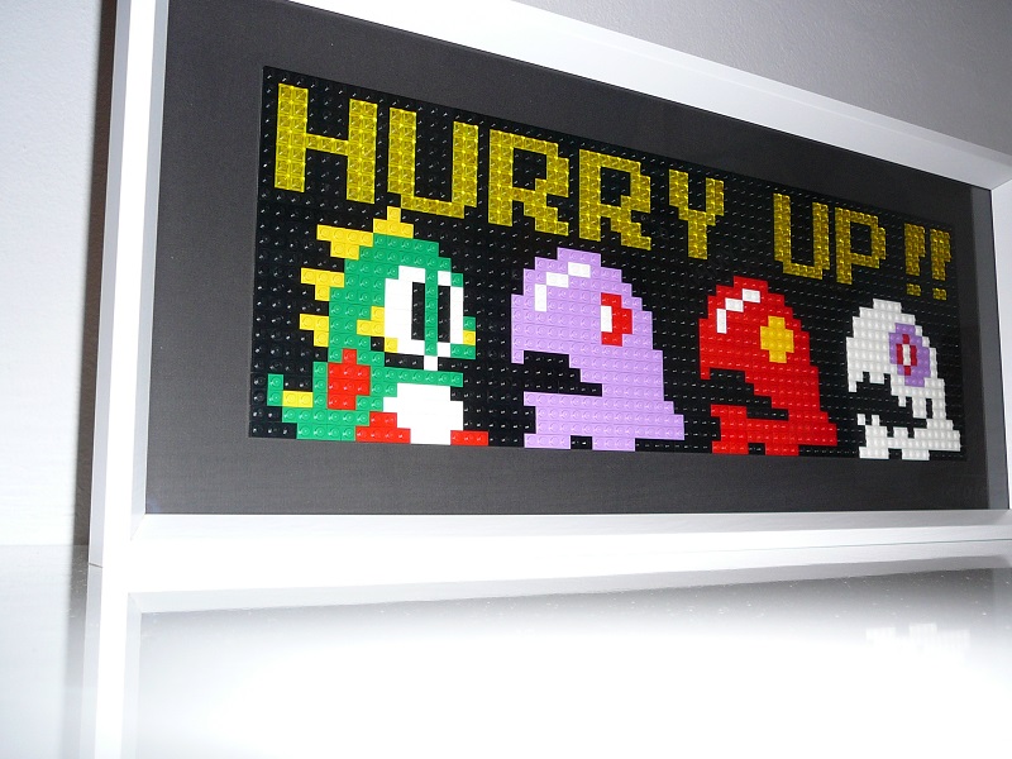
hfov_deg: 52.6
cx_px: 506
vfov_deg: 40.7
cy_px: 380
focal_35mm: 35
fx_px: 1023
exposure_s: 1/30
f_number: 2.8
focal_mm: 5.2
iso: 100
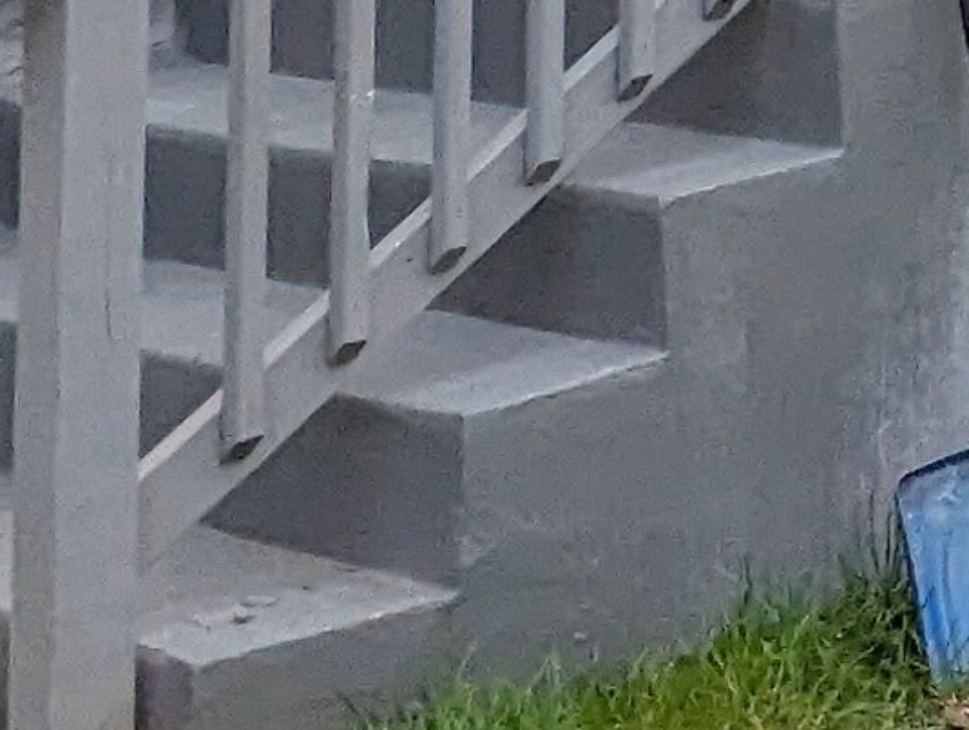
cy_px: -545
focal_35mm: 122
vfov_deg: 11.4
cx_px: 2141
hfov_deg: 13.1
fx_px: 3420
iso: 51
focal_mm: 2.35
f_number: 2.2
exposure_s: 1/1176
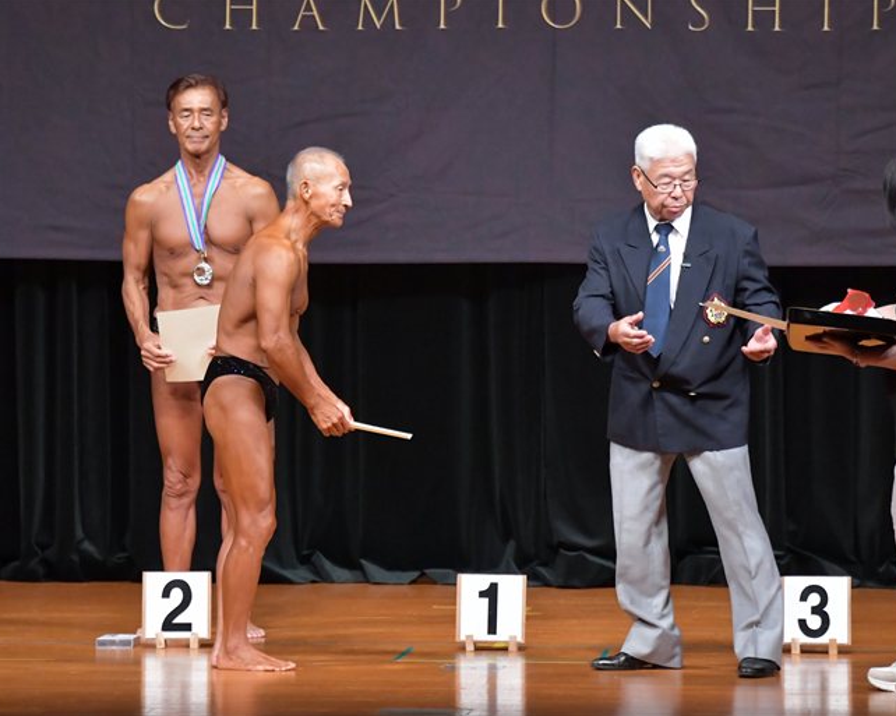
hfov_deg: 6.7
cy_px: 357
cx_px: 429
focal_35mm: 289
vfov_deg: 5.4
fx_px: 7660
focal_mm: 170
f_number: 5.6
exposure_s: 1/400
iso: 6400
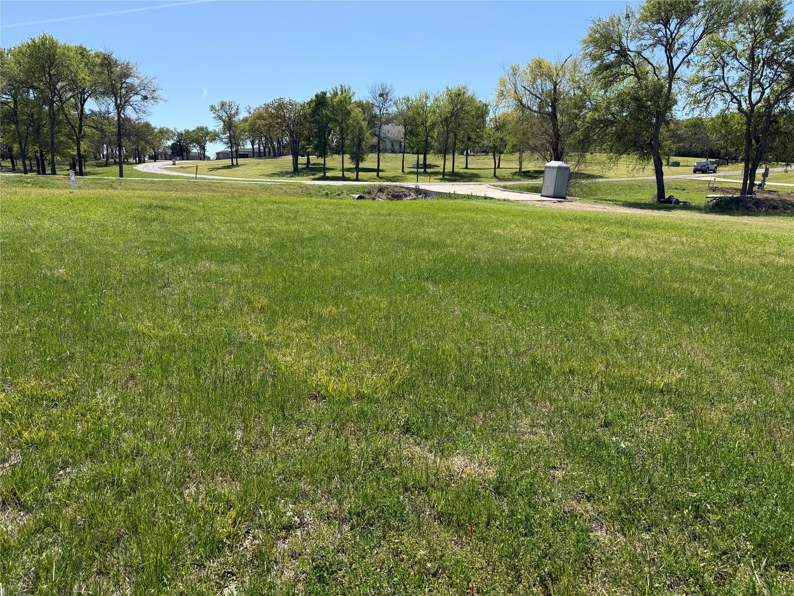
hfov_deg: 71.6
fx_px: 550
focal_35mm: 24
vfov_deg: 56.8
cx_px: 397
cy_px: 298
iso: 80
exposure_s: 1/3584
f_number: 1.78
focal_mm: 6.76
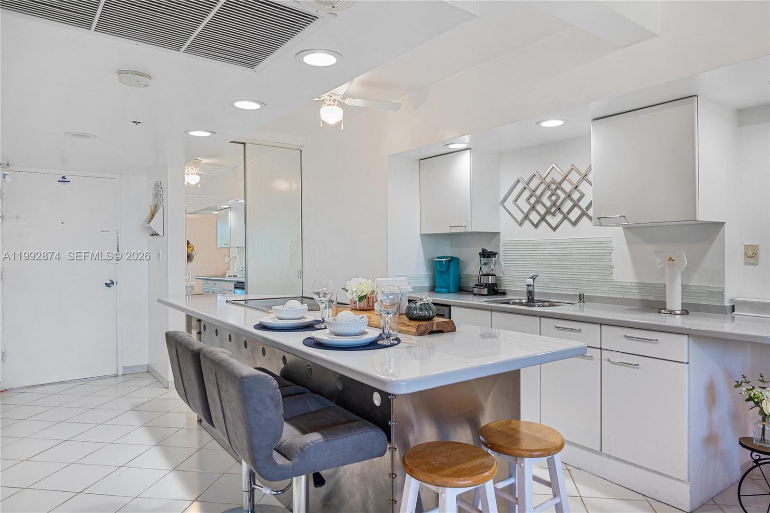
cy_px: 256
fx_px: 470
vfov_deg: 57.2
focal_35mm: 22
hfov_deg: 78.6
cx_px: 385
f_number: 6.3
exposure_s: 1/13
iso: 100
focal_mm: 11
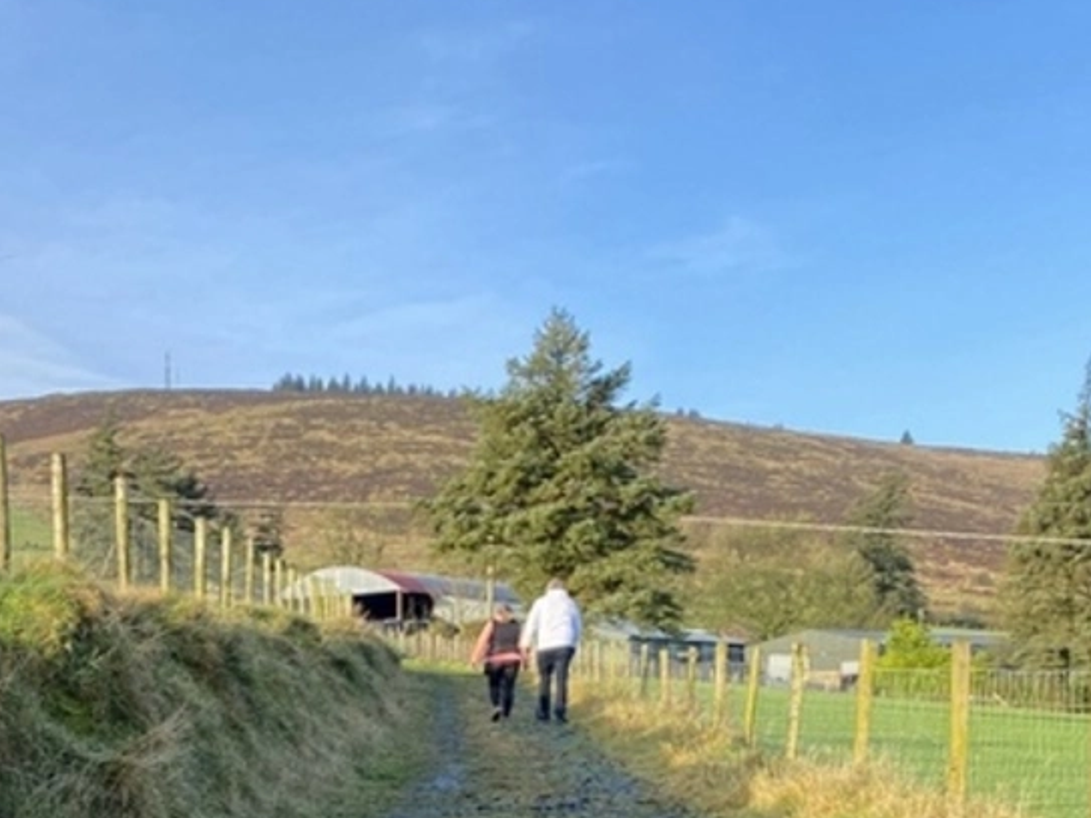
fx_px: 2174
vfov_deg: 20.2
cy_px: 943
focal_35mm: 69
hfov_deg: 26.8
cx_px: 32
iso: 32
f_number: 1.8
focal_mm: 4.25
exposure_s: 1/693
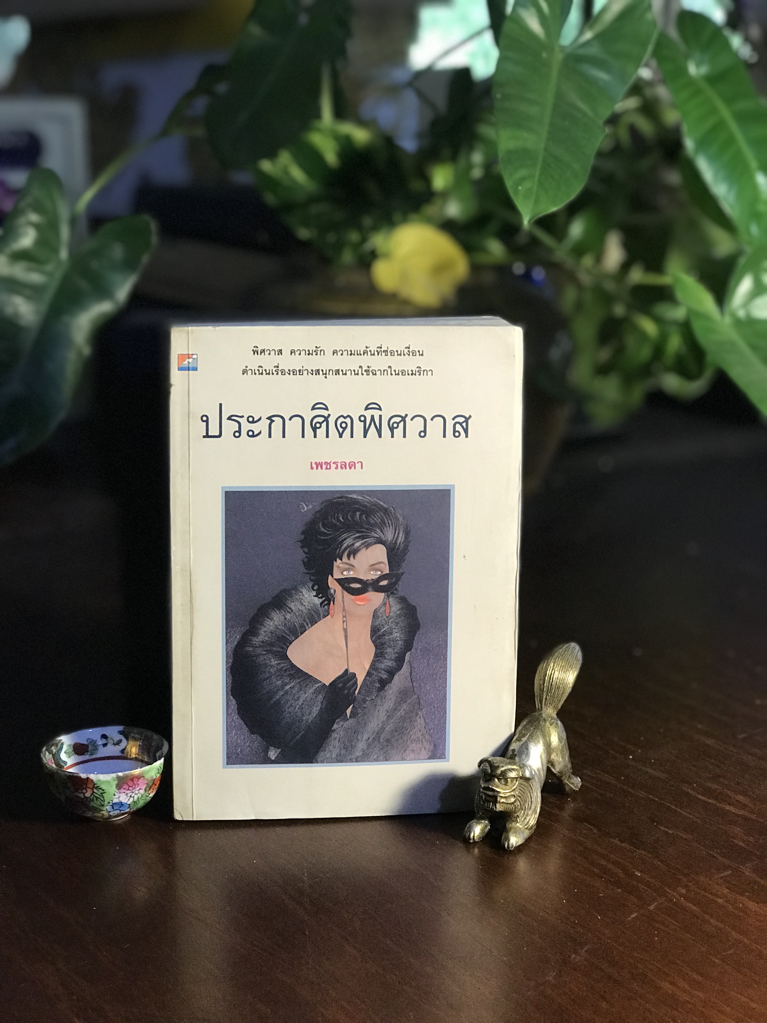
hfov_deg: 25.7
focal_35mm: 57
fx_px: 1684
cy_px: 512
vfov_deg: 33.8
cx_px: 384
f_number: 2.8
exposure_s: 1/50
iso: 200
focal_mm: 6.6
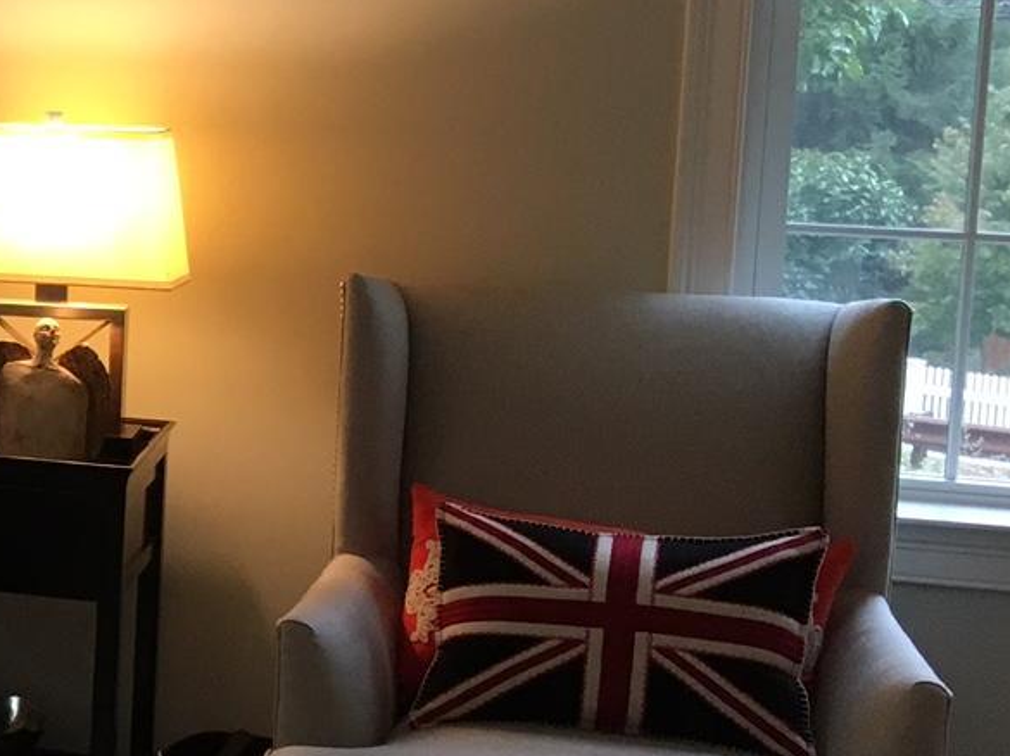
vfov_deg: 14.8
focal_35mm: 100
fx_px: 2916
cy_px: 266
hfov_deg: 17.0
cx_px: -660
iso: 40
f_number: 2.2
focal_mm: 4.15
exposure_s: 1/30
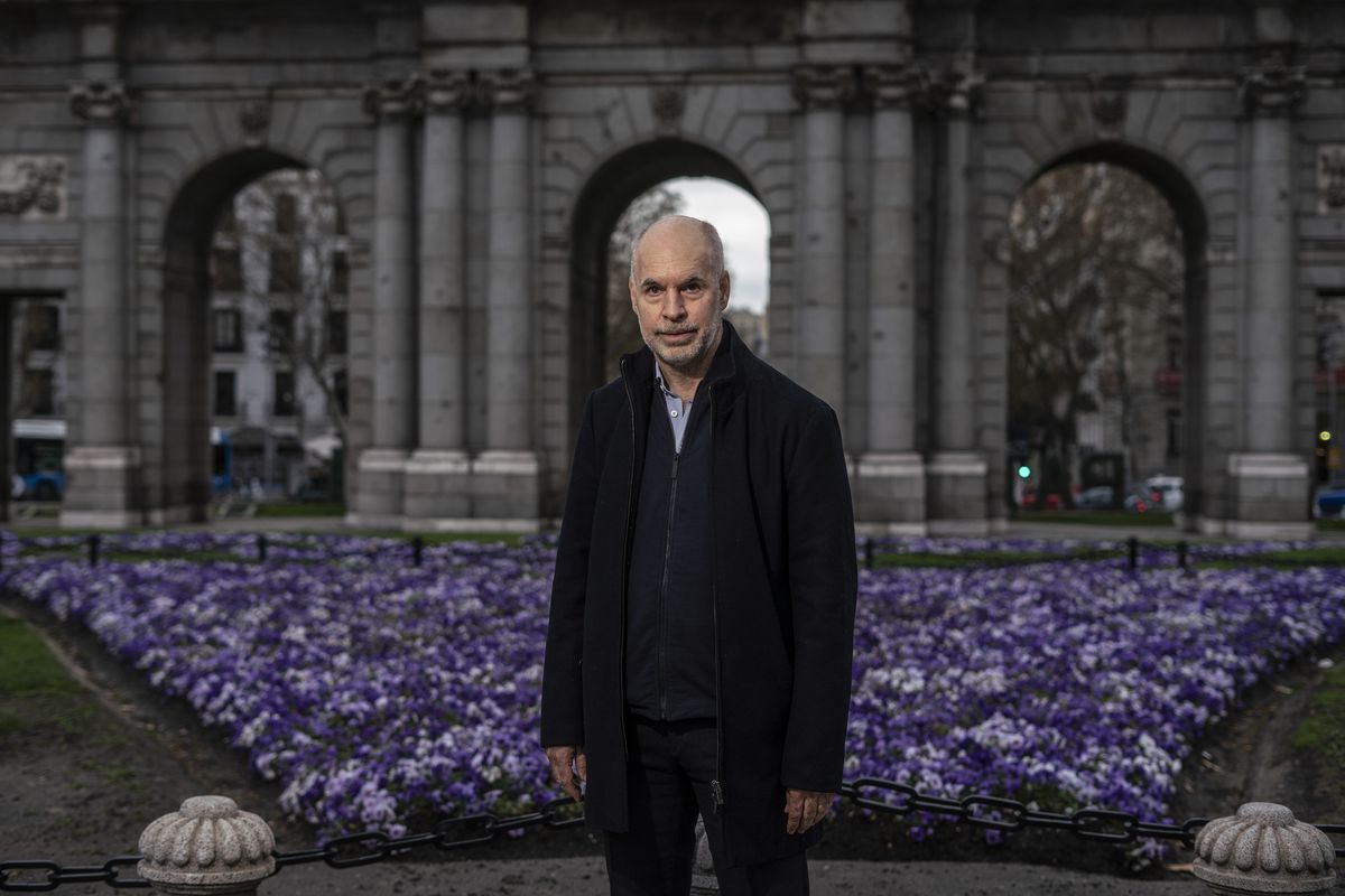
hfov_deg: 39.6
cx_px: 672
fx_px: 1868
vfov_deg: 27.0
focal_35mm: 50
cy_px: 448
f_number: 2.8
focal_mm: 50
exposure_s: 1/400
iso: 250
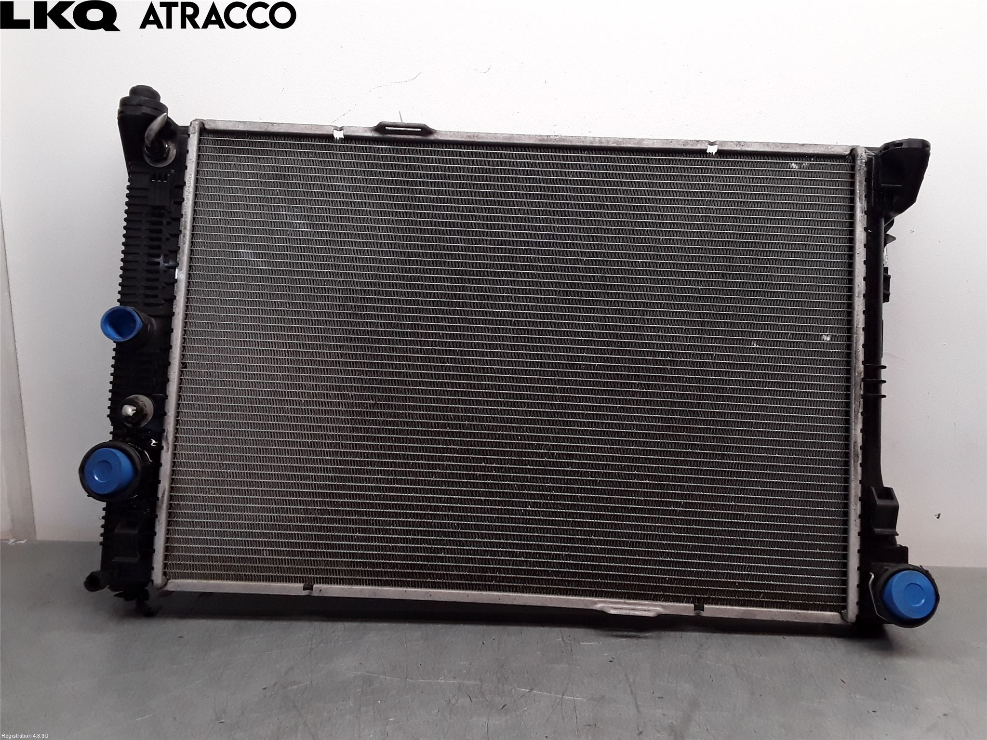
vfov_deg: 49.7
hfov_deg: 63.4
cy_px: 370
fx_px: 798
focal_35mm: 28
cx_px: 494
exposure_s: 1/143
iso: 100
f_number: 1.9
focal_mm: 2.91
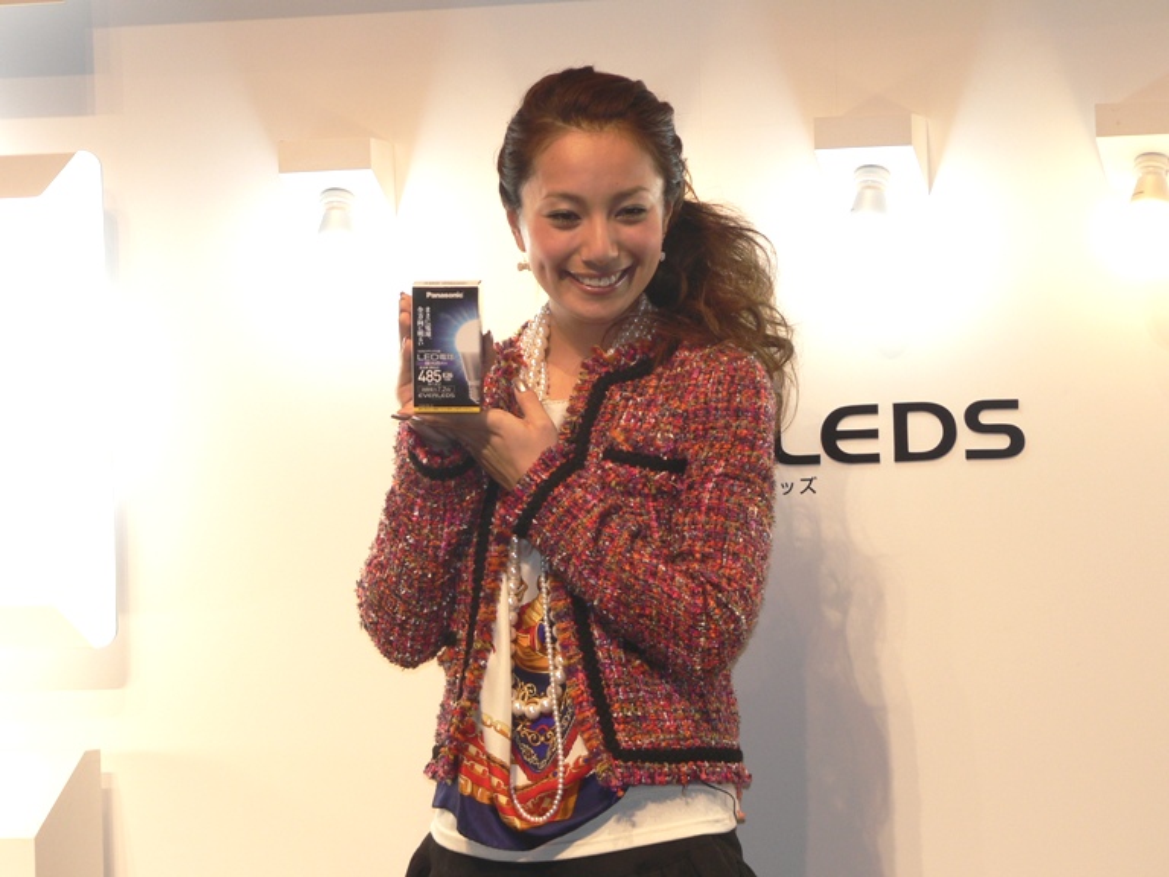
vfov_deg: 10.3
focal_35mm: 144
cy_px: 438
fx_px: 4863
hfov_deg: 13.7
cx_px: 584
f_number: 3.2
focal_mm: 24.1
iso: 100
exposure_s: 1/60
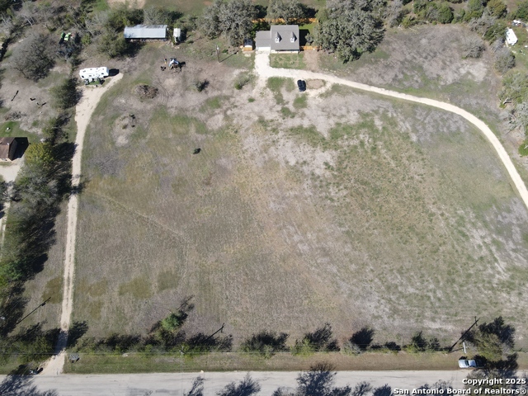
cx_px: 264
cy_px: 198
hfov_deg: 71.6
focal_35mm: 24
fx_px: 366
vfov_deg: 56.8
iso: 100
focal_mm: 4.5
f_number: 2.8
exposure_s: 1/500
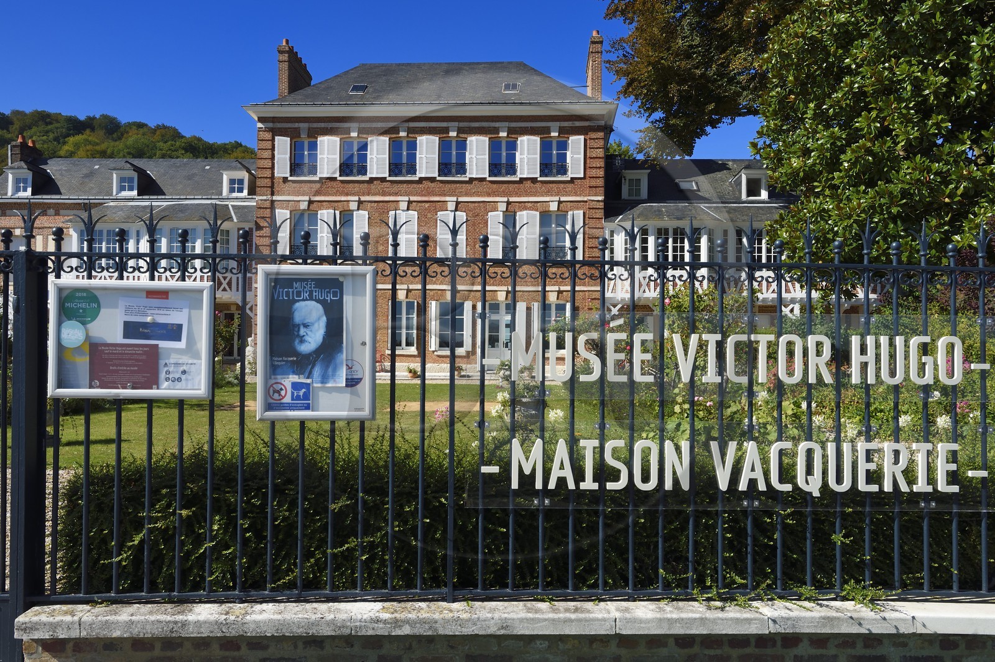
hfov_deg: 62.0
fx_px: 828
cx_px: 498
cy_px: 331
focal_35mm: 30
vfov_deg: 43.5
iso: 200
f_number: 11
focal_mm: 30
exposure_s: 1/250
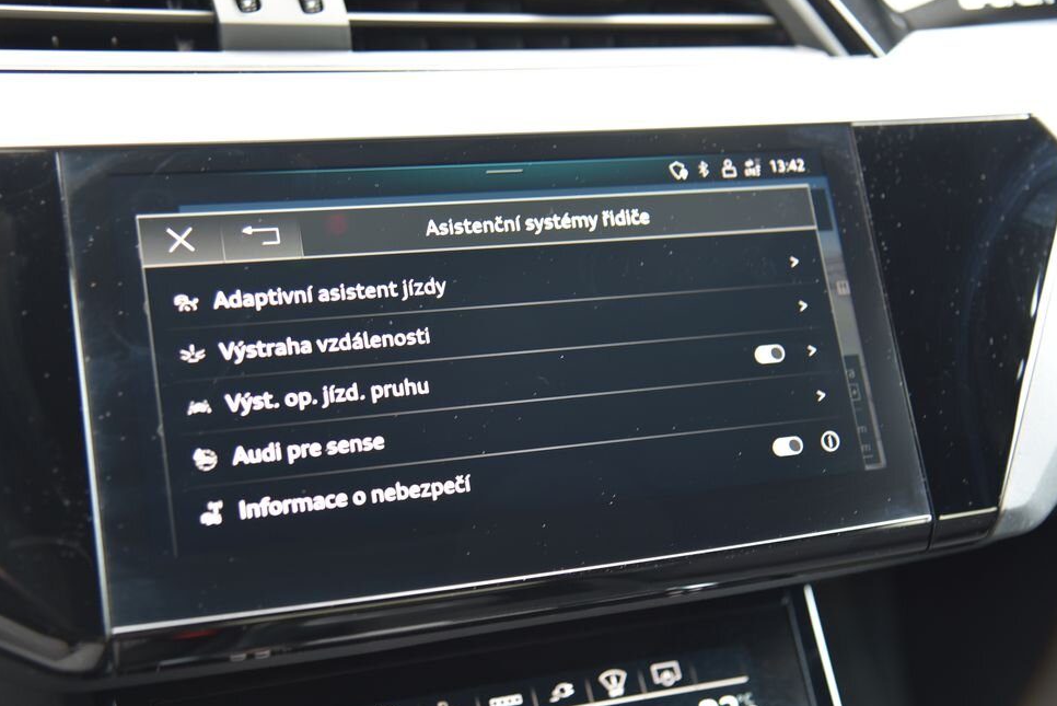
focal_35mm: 53
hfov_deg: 37.5
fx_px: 1557
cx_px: 506
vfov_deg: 25.5
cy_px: 369
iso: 500
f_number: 4
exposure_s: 1/8
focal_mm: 50
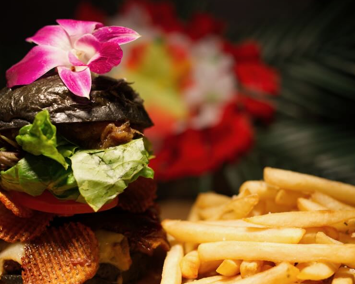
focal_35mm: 57
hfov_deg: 33.0
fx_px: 599
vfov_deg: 26.6
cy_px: 161
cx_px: 192
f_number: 2.8
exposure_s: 1/200
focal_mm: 35
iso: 250
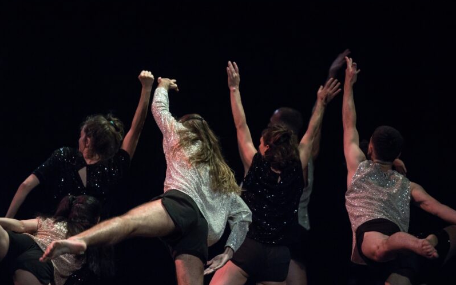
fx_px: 2286
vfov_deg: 7.1
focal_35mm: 184
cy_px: 145
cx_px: 228
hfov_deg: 11.4
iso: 5000
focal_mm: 180
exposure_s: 1/400
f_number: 2.8
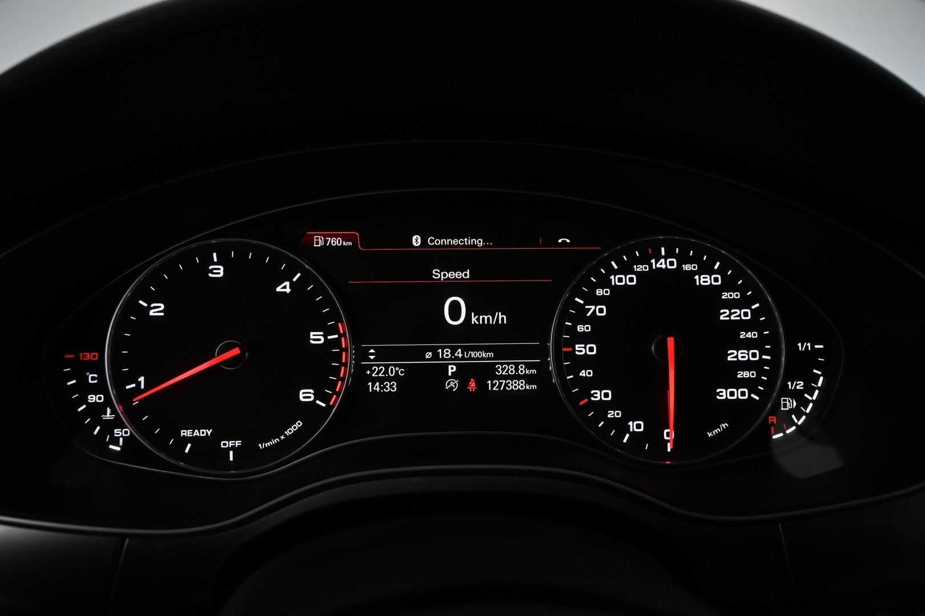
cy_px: 308
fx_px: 694
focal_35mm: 27
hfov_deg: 67.4
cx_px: 462
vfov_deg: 47.9
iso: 2000
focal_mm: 18
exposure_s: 1/100
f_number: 5.6
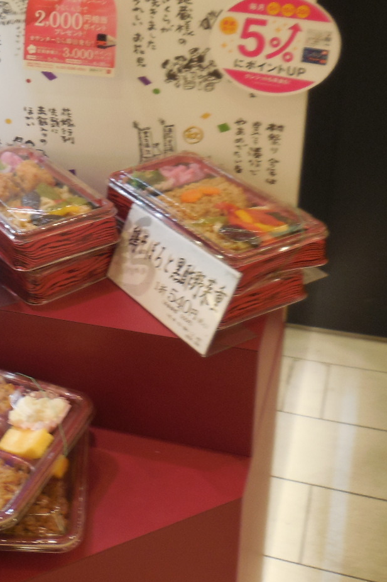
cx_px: -26
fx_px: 871
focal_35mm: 54
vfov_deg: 36.7
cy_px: 225
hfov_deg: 23.7
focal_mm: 5.3
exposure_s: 1/40
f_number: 3.2
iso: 125
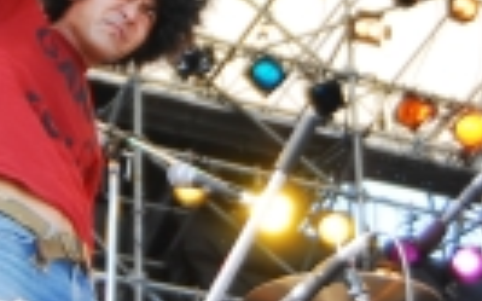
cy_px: 42
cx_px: 141
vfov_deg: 10.2
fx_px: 1681
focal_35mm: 128
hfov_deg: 16.3
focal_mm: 21
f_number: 2.8
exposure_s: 1/800
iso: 200
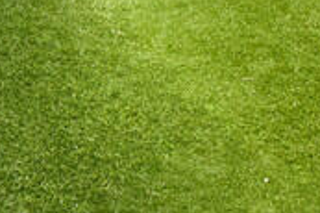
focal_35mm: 89
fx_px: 790
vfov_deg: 11.7
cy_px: -338
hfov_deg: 21.8
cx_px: 344
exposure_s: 1/250
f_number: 8
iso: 110
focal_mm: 10
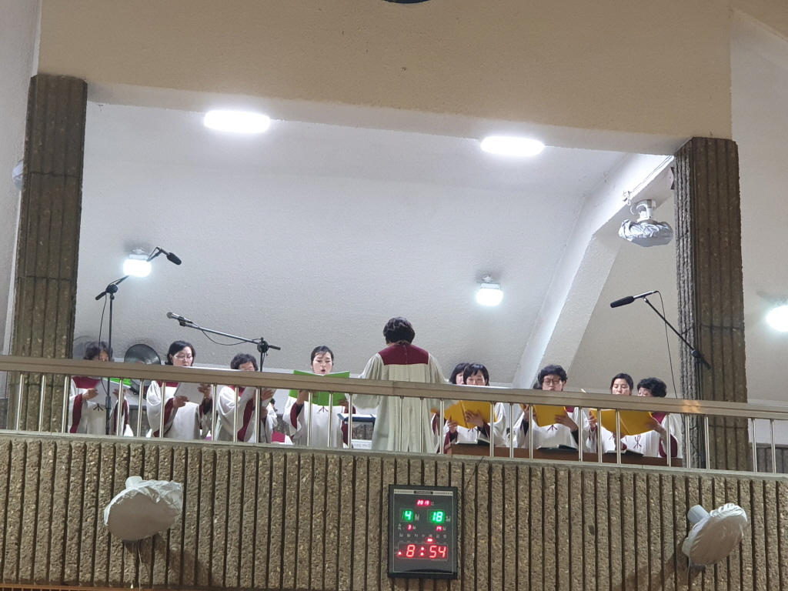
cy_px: 296
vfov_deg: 28.0
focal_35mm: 52
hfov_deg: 36.8
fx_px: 1184
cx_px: 394
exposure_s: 1/15
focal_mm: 6
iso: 200
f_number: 2.4
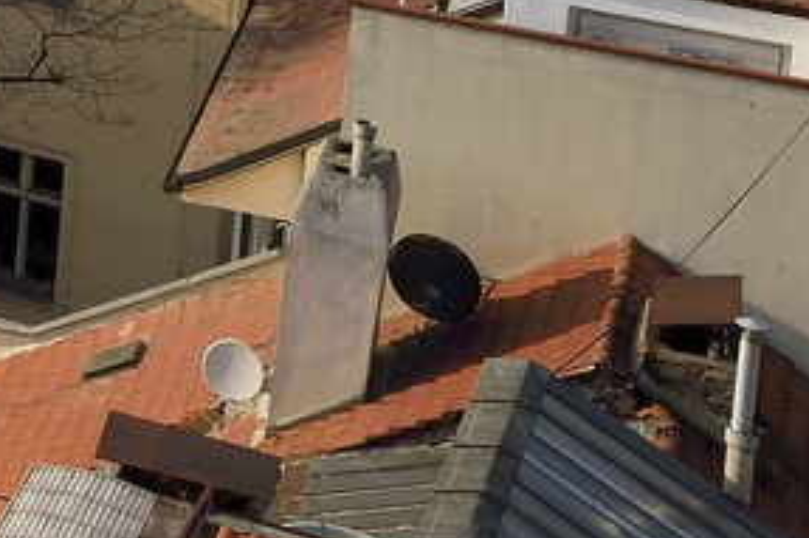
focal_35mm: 134
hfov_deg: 11.2
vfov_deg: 9.3
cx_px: -1438
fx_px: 3009
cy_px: -701
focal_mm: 24
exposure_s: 1/250
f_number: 14
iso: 200
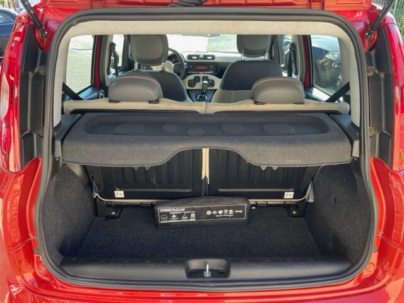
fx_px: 303
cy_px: 152
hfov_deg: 67.3
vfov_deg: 53.1
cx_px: 202
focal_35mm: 26
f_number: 1.6
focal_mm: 4.2
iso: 32
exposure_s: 1/123
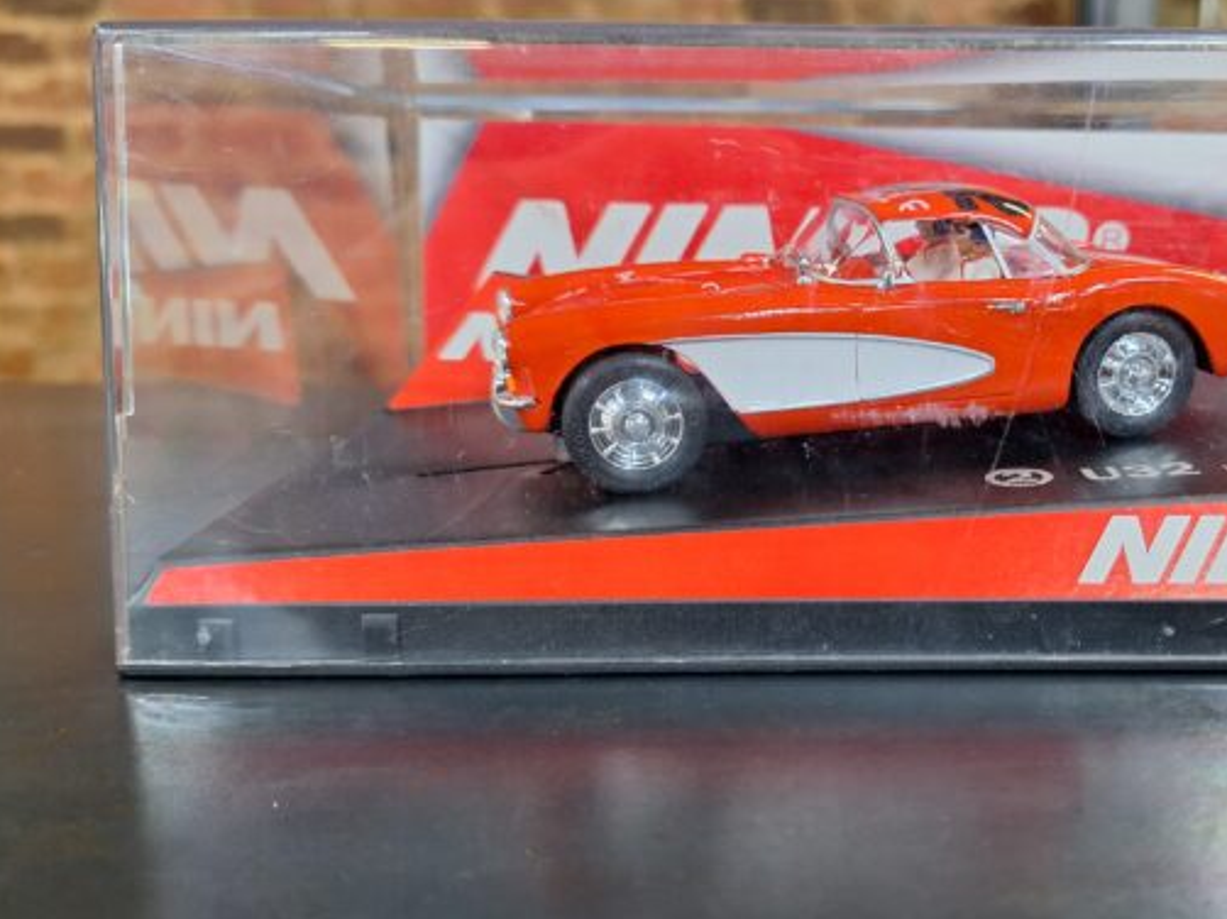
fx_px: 1169
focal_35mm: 33
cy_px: 450
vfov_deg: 42.9
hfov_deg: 53.8
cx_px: 858
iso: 200
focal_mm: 5.54
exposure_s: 1/50
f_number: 1.8
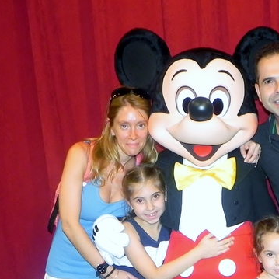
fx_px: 474
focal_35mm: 52
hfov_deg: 32.2
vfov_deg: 32.6
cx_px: 206
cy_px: 179
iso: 200
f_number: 2.8
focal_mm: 5.9
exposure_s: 1/30
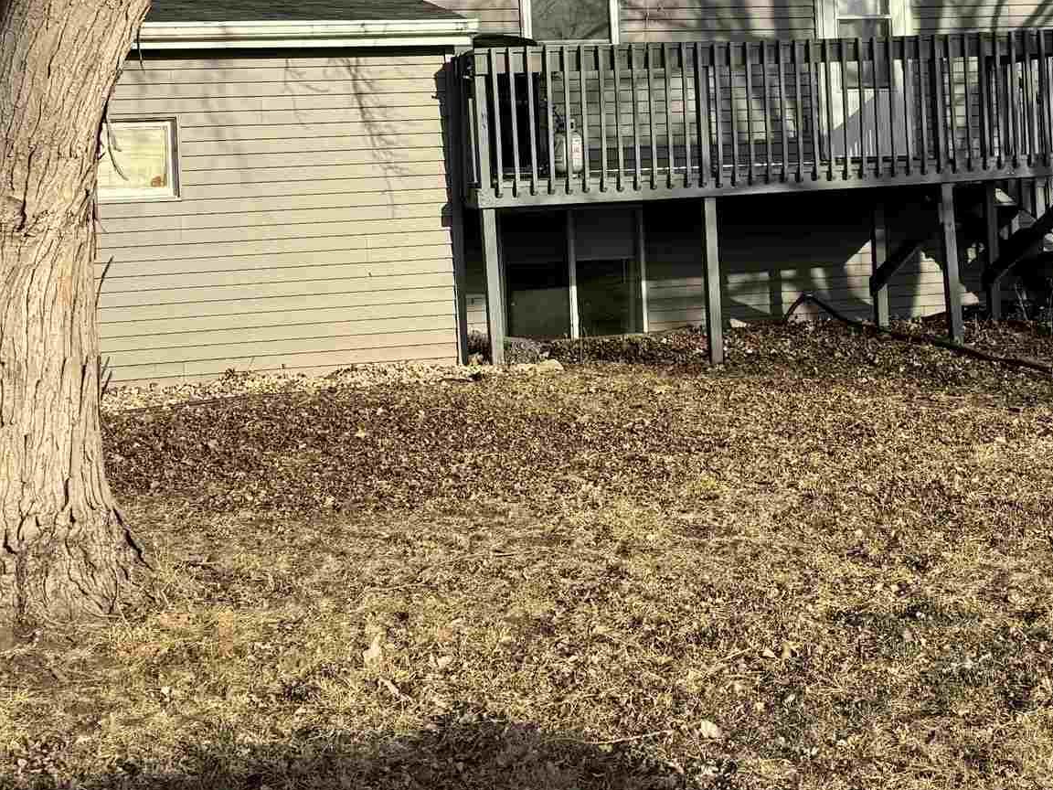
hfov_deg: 30.2
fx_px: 1947
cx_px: 628
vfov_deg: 22.5
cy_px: 130
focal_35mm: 64
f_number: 1.78
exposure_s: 1/3413
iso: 80
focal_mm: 6.76
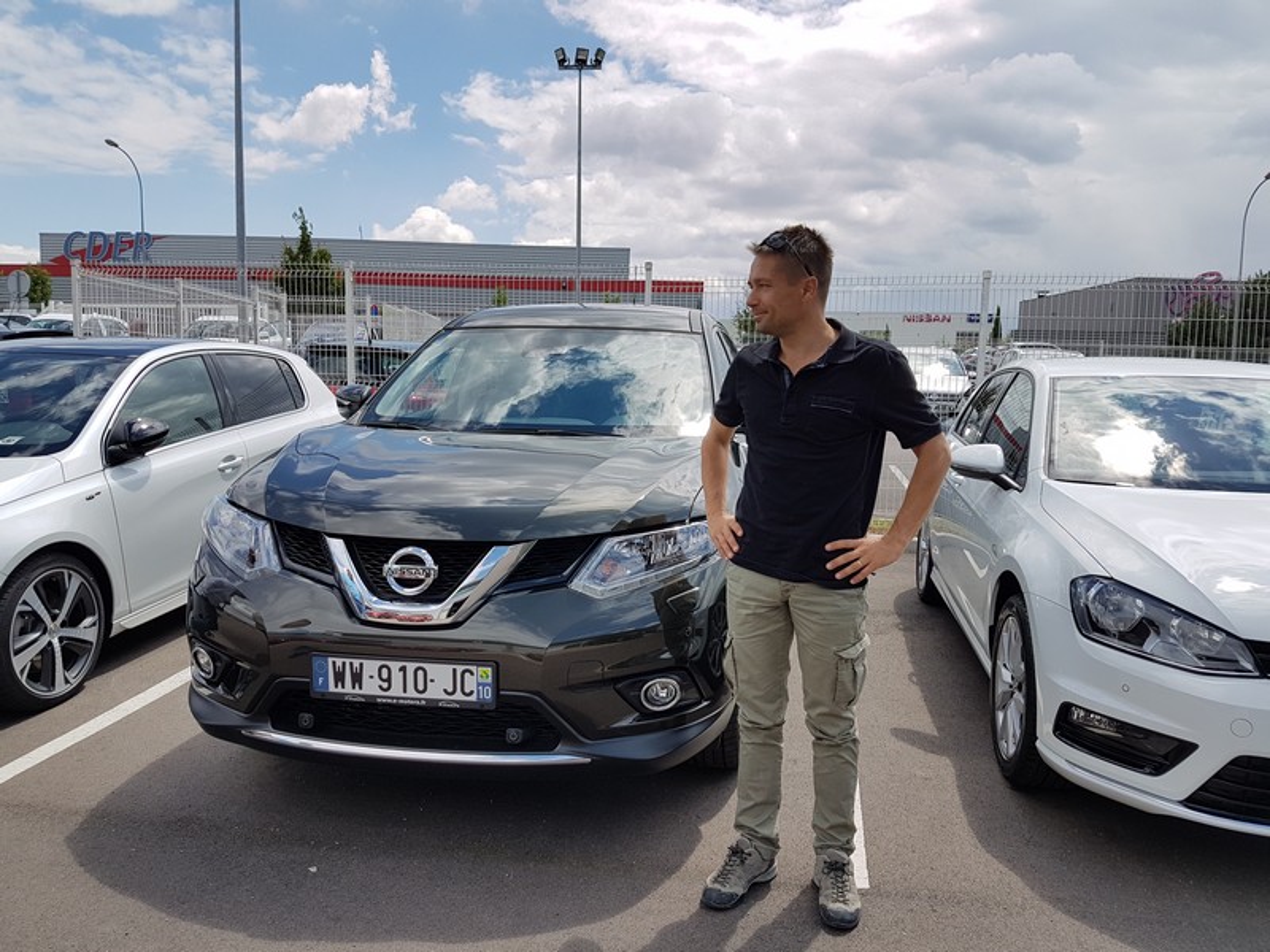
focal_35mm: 26
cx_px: 635
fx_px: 954
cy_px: 476
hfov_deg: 67.3
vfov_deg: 53.1
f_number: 1.7
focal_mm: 4.2
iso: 40
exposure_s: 1/2640
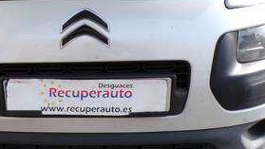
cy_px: 114
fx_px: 316
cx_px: 83
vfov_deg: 26.2
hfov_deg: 44.6
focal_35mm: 45
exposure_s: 1/140
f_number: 5.8
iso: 100
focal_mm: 4.3
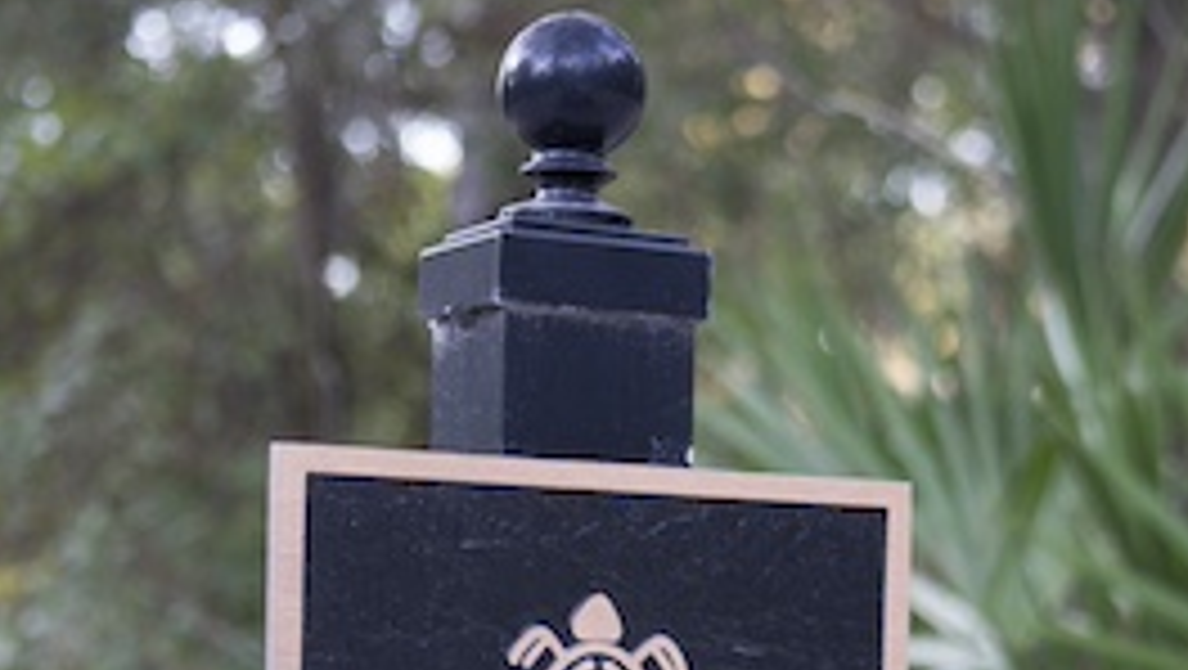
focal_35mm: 131
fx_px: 4123
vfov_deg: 9.2
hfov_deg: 16.4
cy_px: 818
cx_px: 596
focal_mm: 55
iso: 500
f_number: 4.5
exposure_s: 1/15
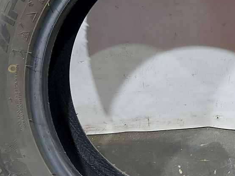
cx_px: 182
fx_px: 407
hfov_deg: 31.5
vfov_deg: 24.4
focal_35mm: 60
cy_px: 81
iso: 250
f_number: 1.8
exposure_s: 1/33
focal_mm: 5.23
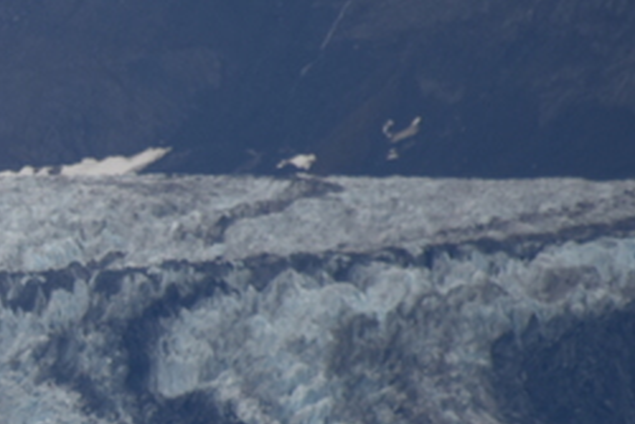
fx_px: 27073
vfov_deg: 0.9
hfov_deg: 1.3
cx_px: -340
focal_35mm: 1534
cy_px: 302
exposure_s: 1/640
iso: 200
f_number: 5.6
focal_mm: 300
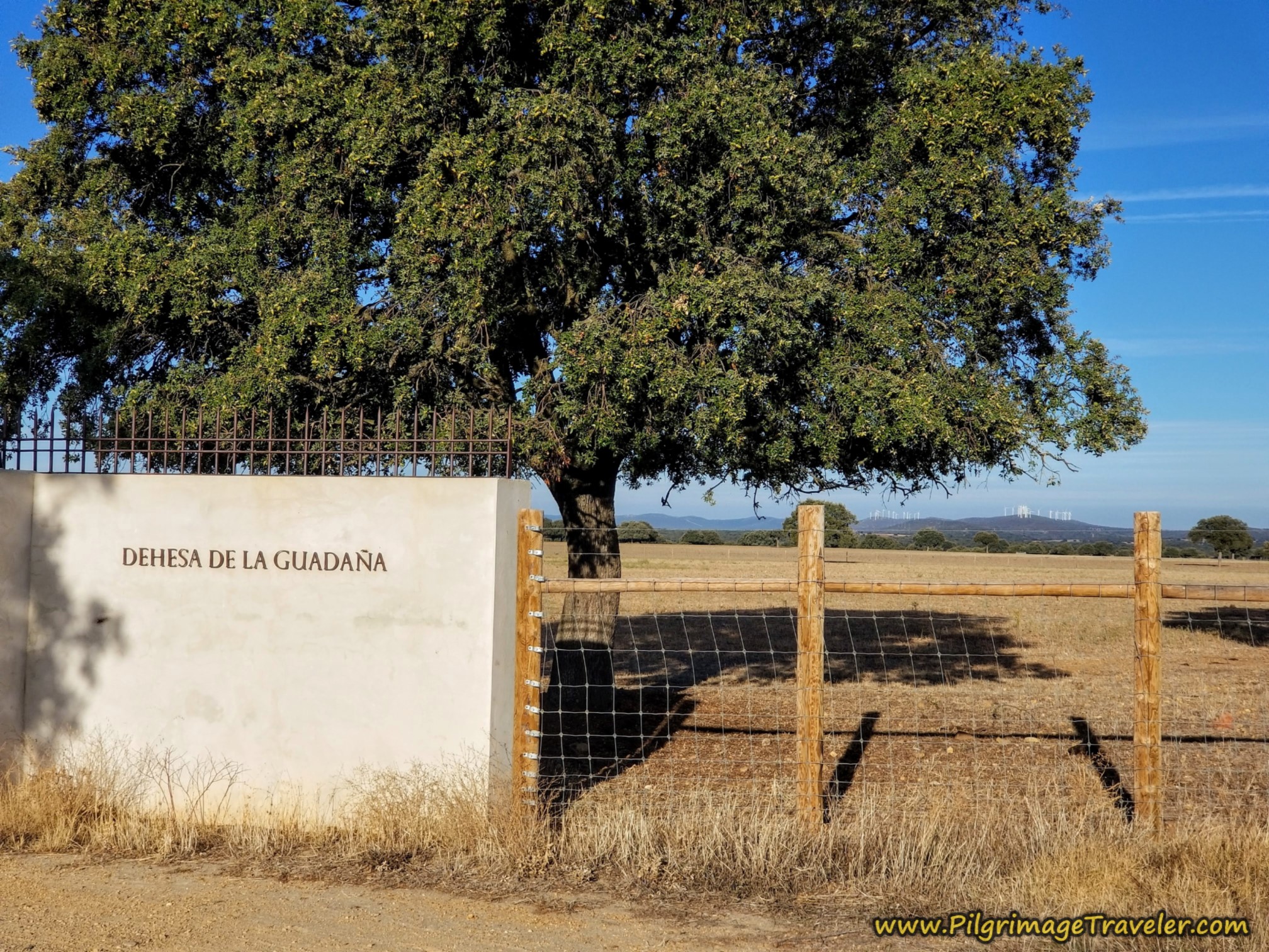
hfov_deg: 36.8
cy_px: 476
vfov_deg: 28.0
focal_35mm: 52
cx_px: 634
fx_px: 1906
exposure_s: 1/1172
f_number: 2.4
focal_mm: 6
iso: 25
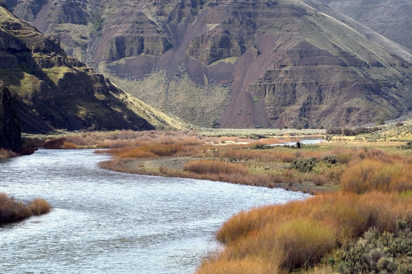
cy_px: 137
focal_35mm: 129
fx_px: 1475
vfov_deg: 10.6
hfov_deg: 15.9
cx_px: 206
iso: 200
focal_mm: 86
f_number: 8
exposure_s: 1/750
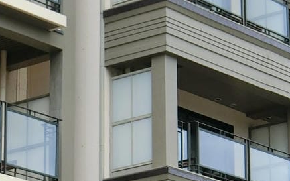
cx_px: 251
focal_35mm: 194
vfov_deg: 6.8
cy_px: 137
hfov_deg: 10.8
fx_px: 1533
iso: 80
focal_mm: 11.1
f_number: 3.7
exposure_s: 1/320
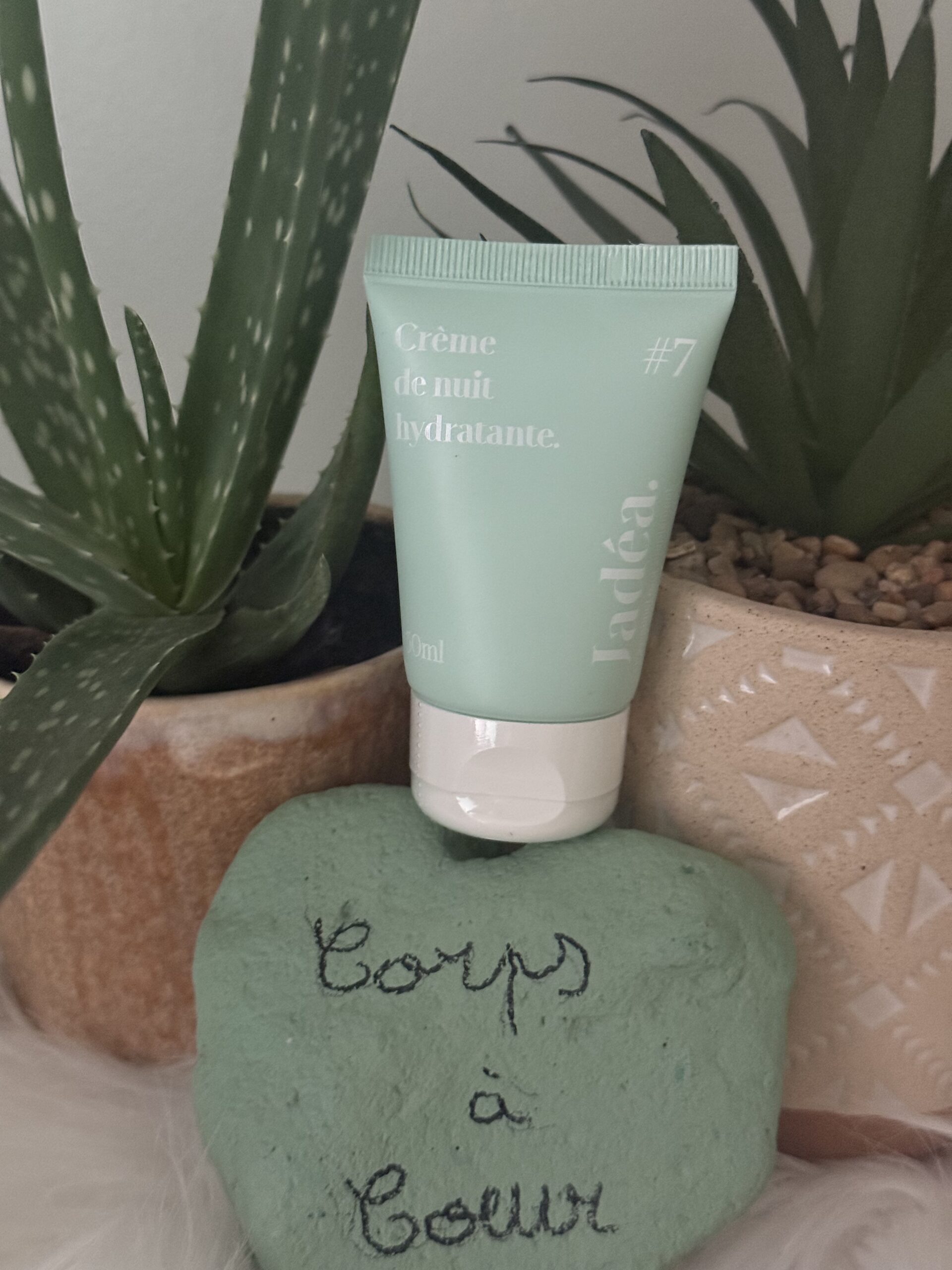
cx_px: 476
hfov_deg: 30.3
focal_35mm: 48
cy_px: 635
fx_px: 1760
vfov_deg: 39.7
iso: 400
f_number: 1.78
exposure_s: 1/25
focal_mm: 6.76
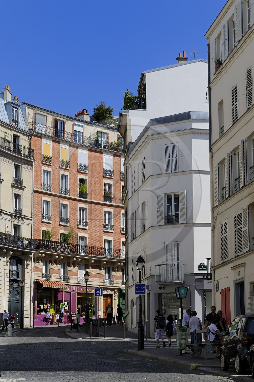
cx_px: 127
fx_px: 741
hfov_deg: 19.4
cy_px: 191
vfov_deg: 28.8
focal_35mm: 70
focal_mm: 70
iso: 200
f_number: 14
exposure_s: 1/160
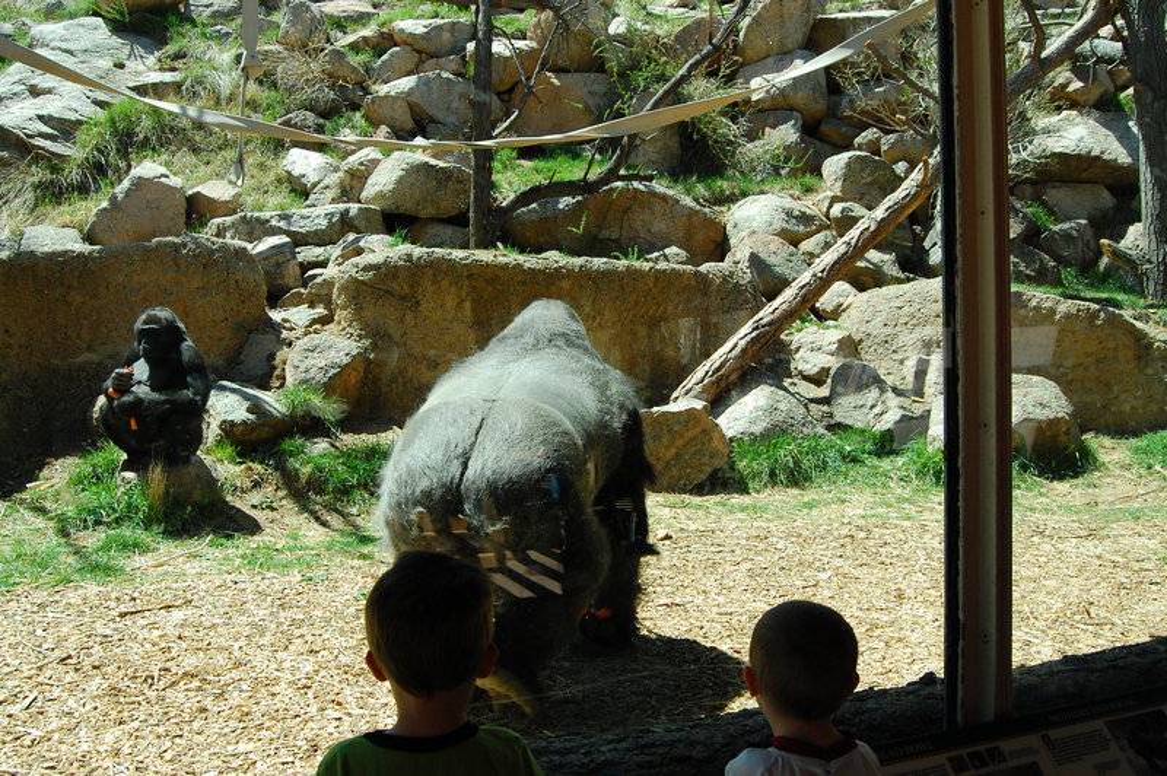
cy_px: 388
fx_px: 972
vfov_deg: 43.5
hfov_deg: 62.0
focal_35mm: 30
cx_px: 584
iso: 400
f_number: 9
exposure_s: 1/250
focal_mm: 20
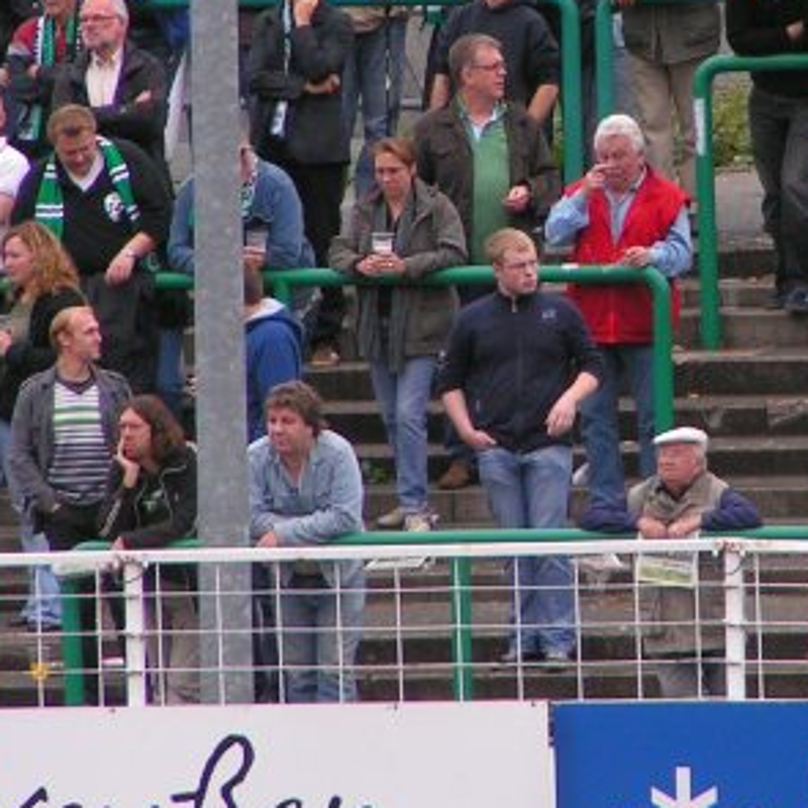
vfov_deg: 1.9
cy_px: 214
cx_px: 581
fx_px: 24084
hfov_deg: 1.9
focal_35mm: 912
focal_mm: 58
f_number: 3.5
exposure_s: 1/640
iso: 100
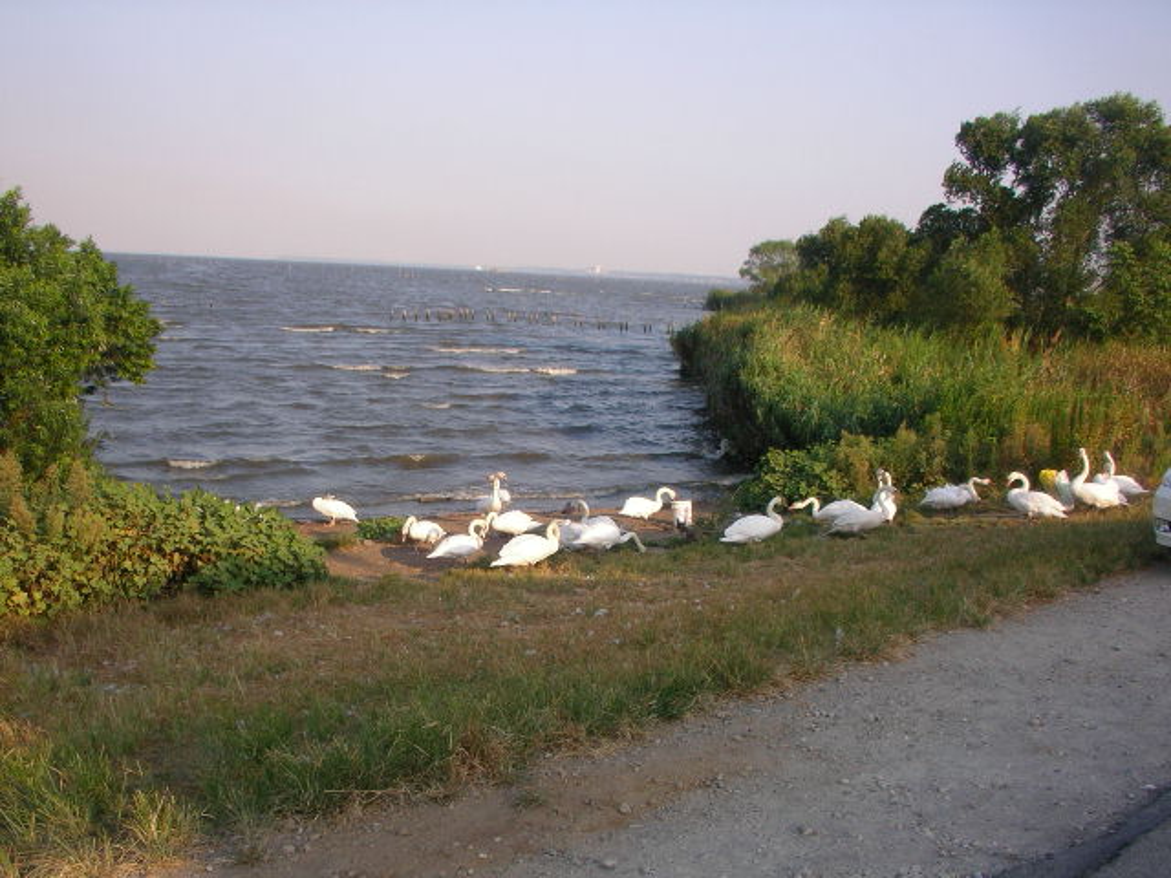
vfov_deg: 38.7
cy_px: 439
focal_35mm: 37
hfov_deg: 50.1
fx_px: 1252
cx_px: 586
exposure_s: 1/100
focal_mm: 5.7
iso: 50
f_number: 2.8
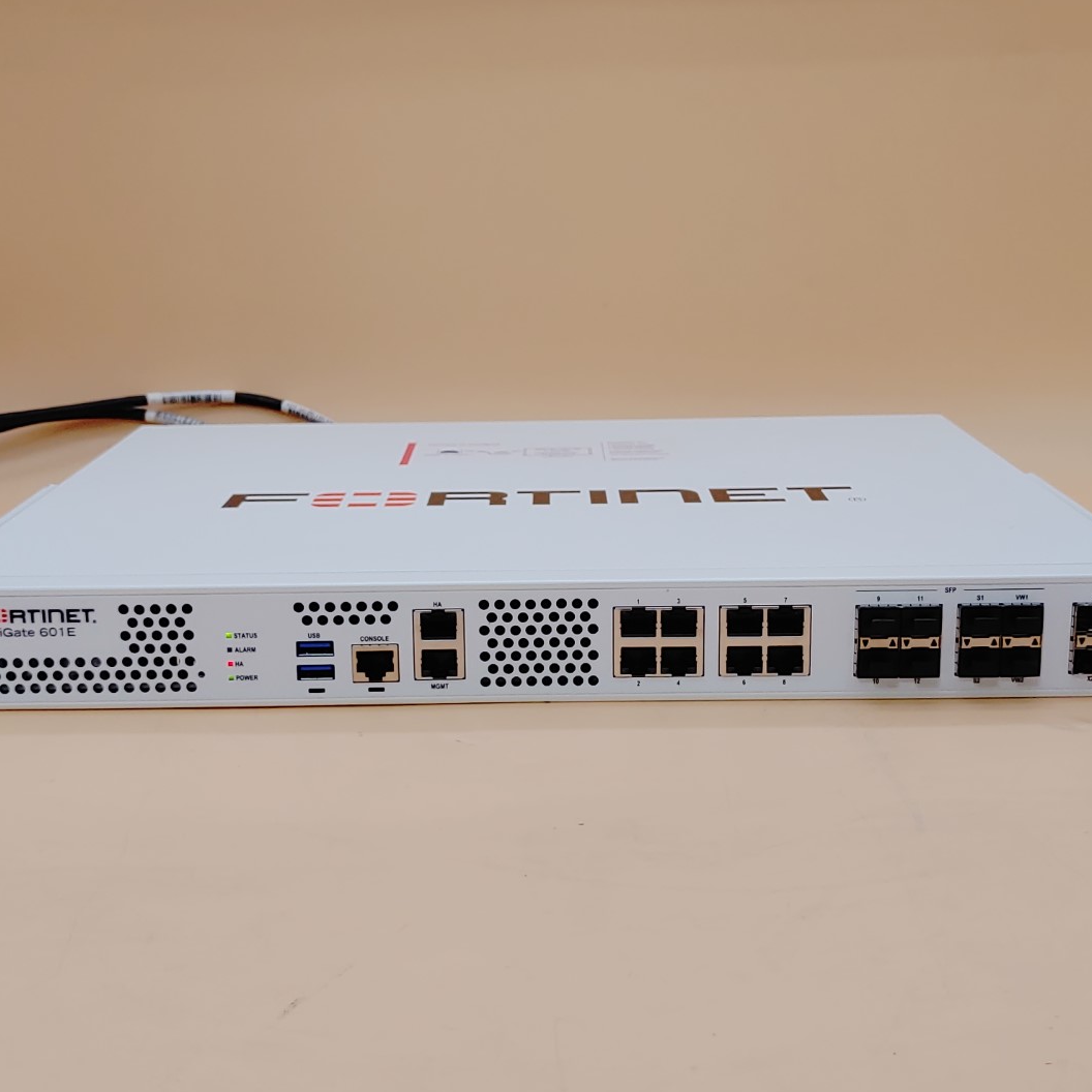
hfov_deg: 36.1
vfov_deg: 36.1
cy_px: 548
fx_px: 1677
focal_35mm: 47
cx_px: 544
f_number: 1.8
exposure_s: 1/120
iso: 50
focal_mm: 4.36
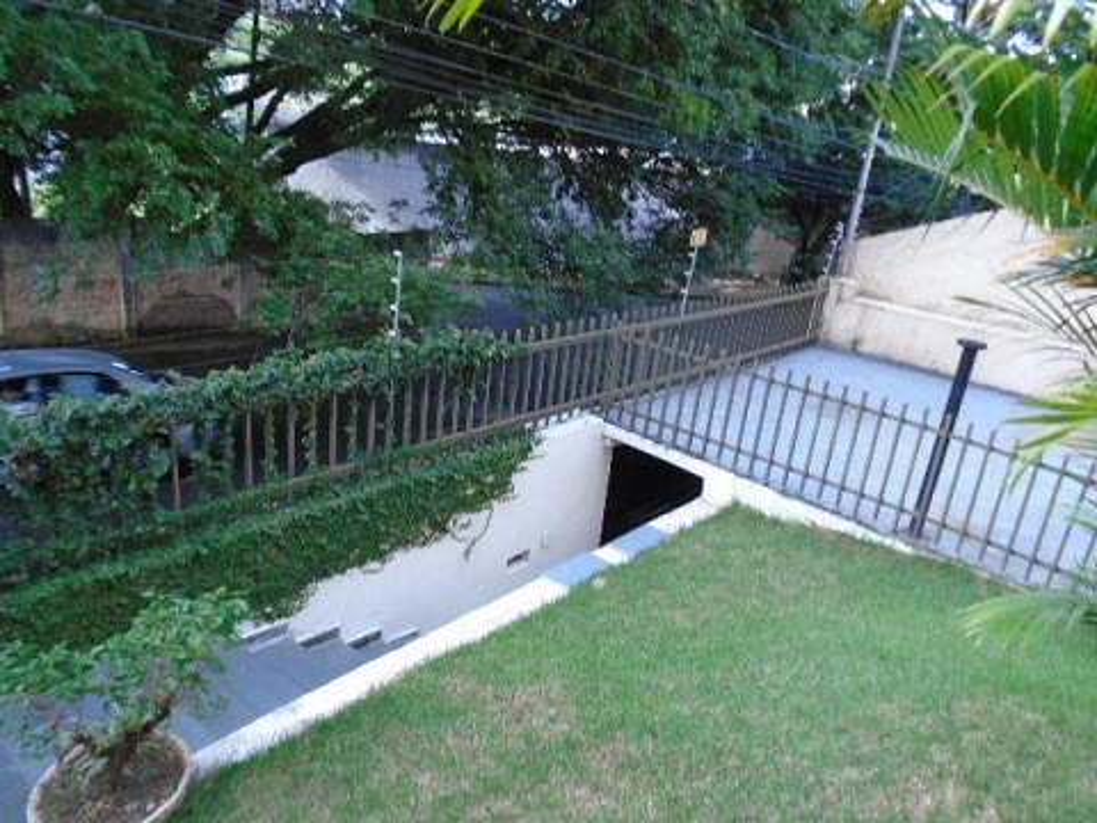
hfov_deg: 67.3
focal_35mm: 26
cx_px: 548
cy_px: 412
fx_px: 824
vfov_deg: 53.1
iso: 100
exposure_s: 1/60
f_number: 3.2
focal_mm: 4.6
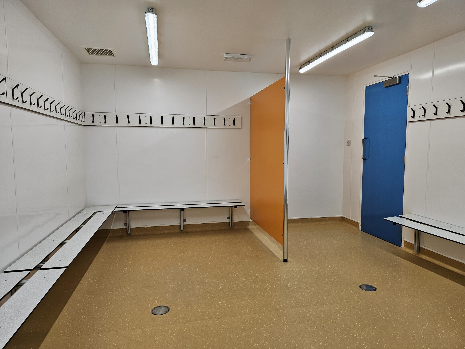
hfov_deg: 73.9
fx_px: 309
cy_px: 174
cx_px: 232
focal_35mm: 23
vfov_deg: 58.9
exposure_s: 1/100
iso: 64
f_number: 1.7
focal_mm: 6.3
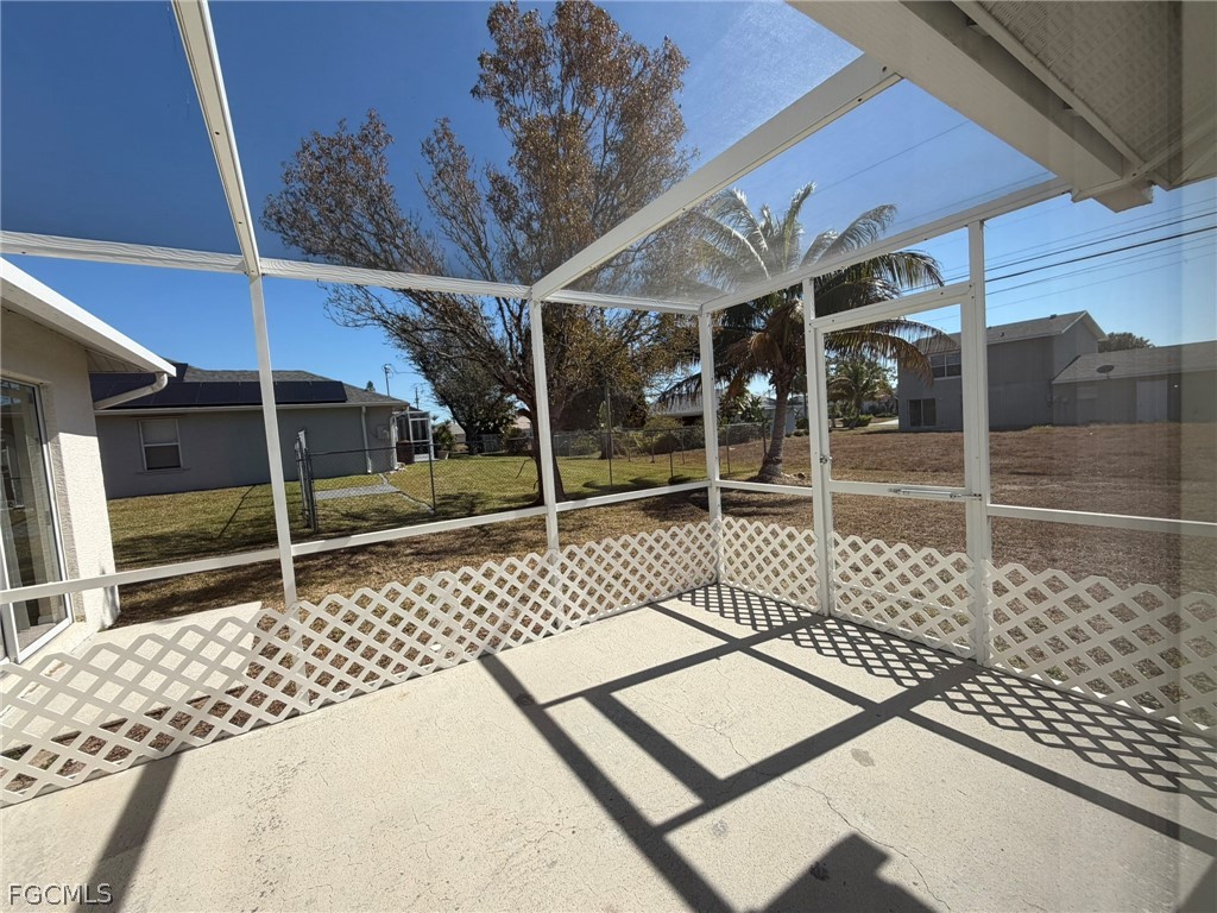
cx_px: 608
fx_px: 492
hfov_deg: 102.1
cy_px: 456
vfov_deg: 85.7
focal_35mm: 14
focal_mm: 2.22
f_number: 2.2
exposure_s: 1/770
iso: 25
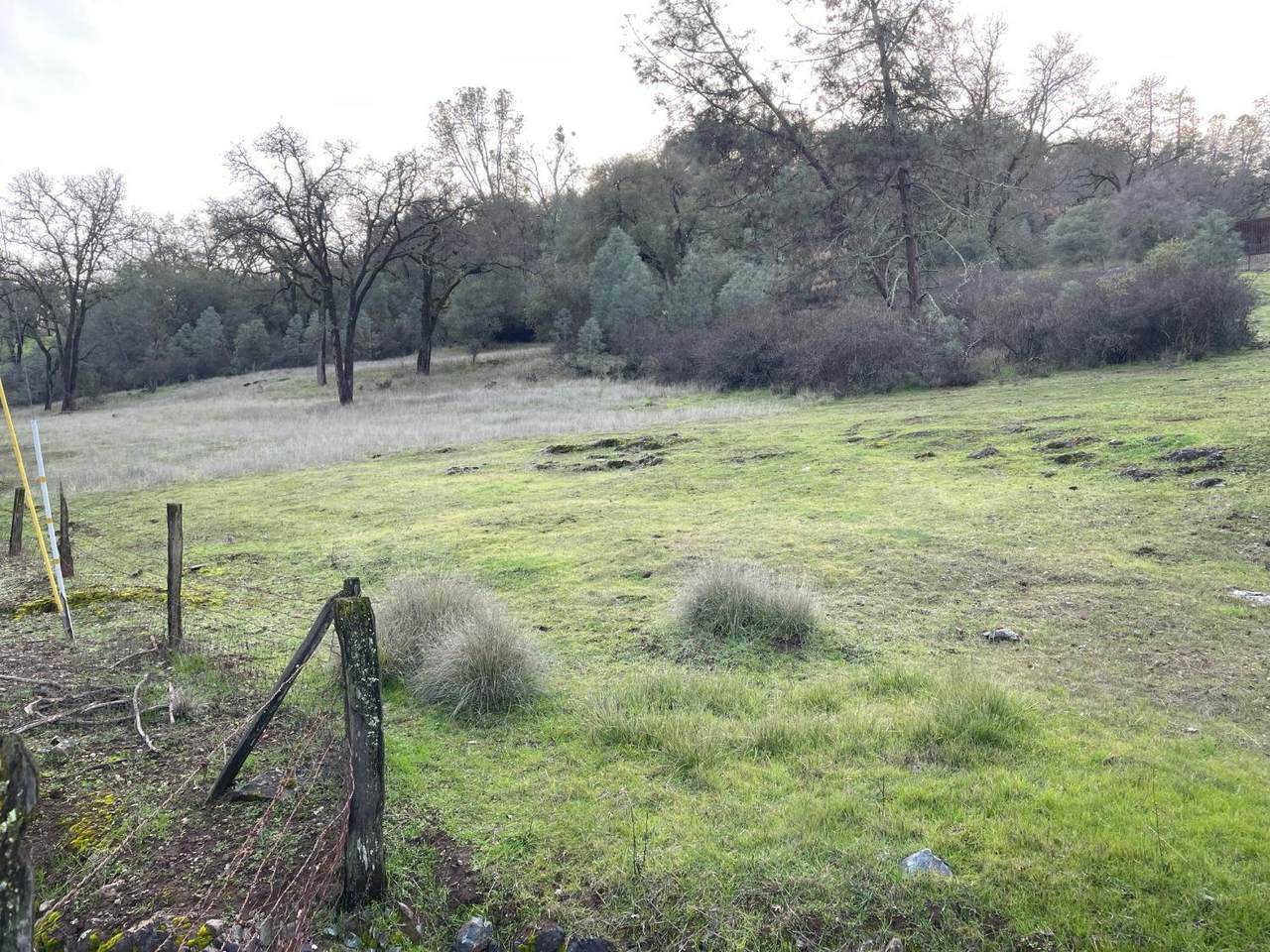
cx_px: 635
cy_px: 476
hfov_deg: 67.3
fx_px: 954
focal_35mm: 26
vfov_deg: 53.1
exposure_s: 1/231
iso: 32
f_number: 1.6
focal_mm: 4.2
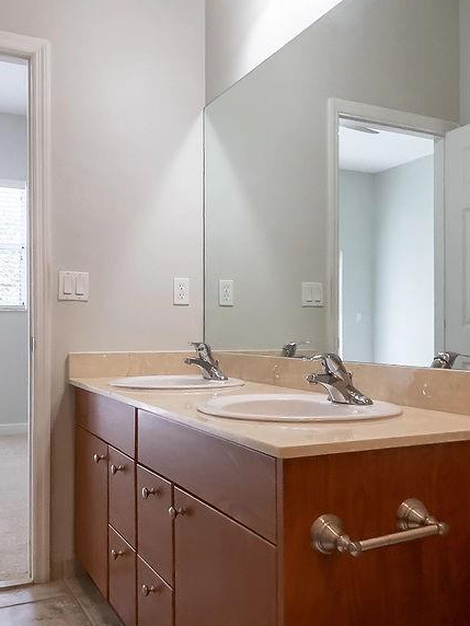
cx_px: 231
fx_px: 561
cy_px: 284
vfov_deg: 58.3
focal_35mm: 31
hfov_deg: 45.4
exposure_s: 1/120
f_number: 2.4
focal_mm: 1.54
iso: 250
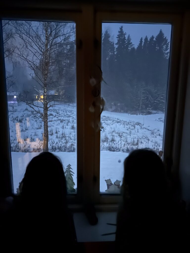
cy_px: 126
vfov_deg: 71.6
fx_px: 176
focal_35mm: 24
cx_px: 95
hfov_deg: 56.8
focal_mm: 6.86
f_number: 1.78
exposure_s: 1/5
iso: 6400
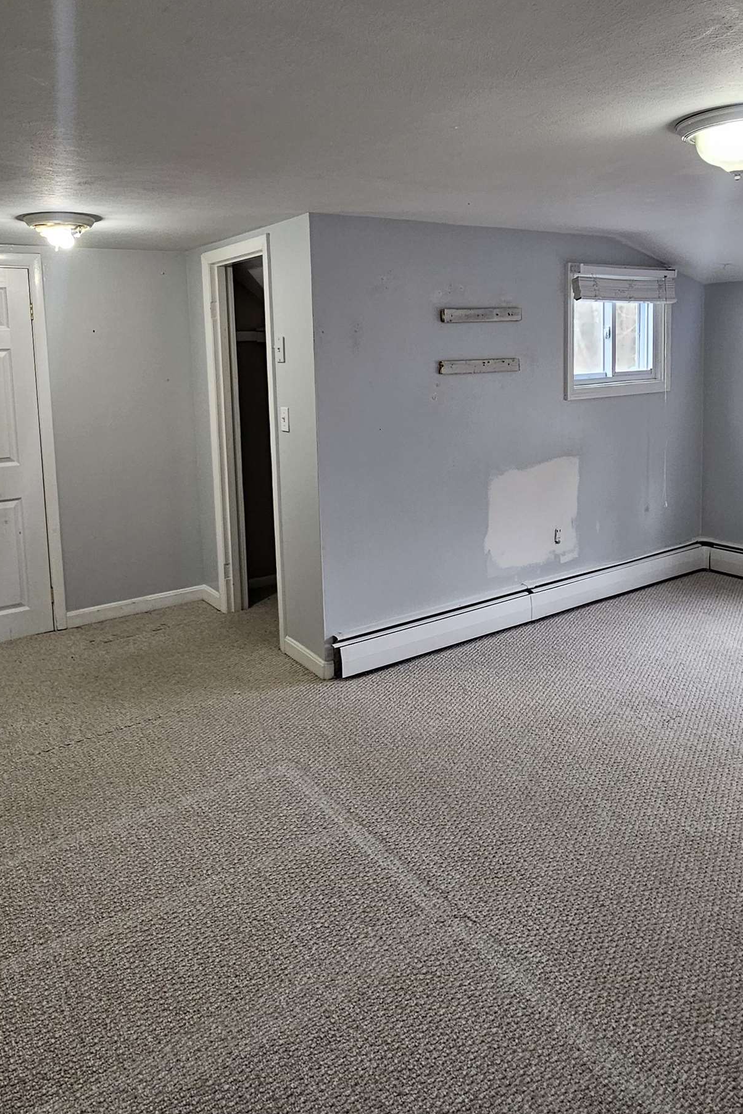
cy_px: 432
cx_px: 359
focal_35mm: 23
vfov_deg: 75.0
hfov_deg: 55.1
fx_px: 712
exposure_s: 1/60
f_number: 2.2
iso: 125
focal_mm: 2.2
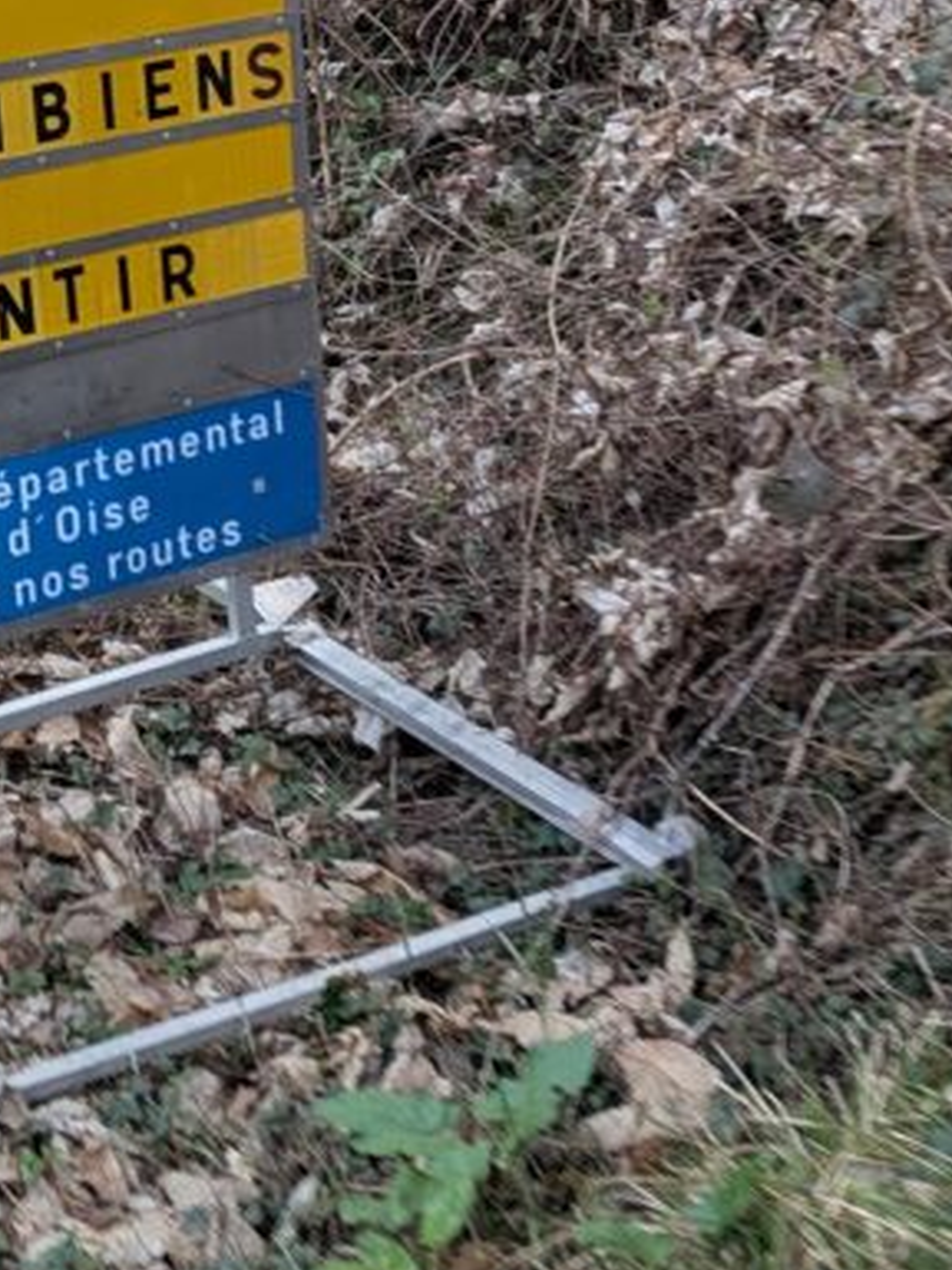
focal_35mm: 64
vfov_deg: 29.6
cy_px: 255
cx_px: 63
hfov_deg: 22.3
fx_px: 2347
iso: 24
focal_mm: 4.53
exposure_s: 1/276
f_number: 1.7
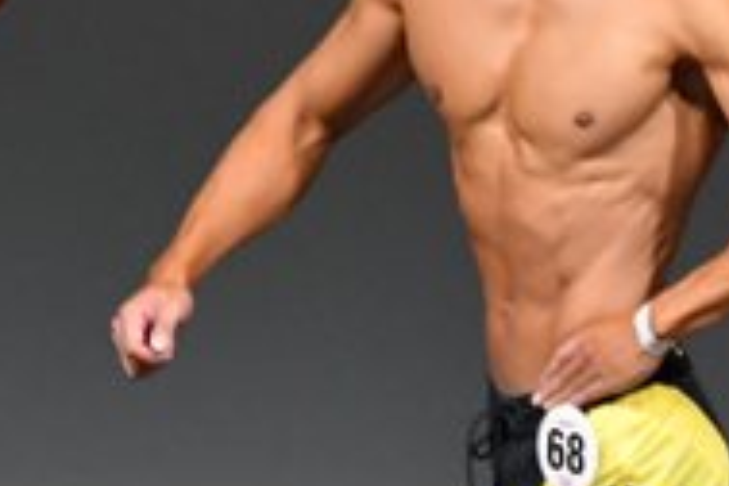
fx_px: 26181
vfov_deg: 1.1
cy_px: 490
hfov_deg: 1.6
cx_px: 1356
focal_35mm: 1293
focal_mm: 210
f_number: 5.6
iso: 4000
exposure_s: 1/400
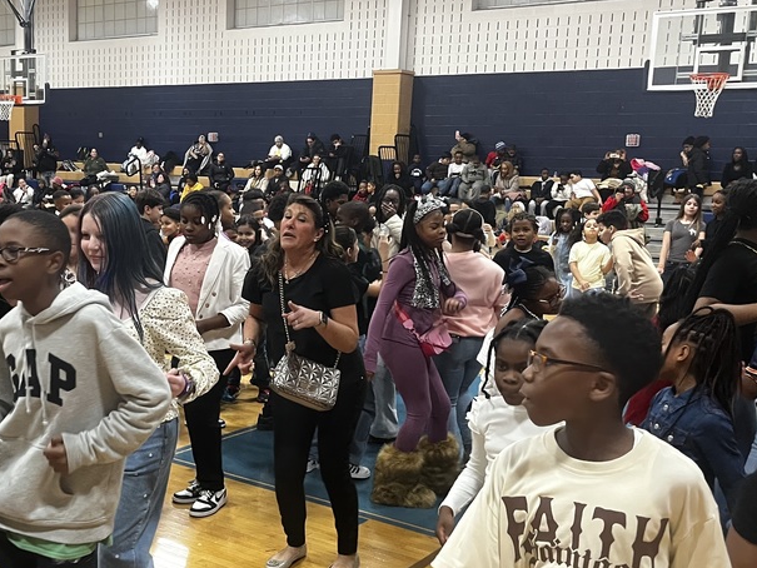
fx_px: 962
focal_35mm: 44
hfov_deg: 42.4
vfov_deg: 32.8
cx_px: 255
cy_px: 348
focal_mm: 5.1
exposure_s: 1/60
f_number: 1.6
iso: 250
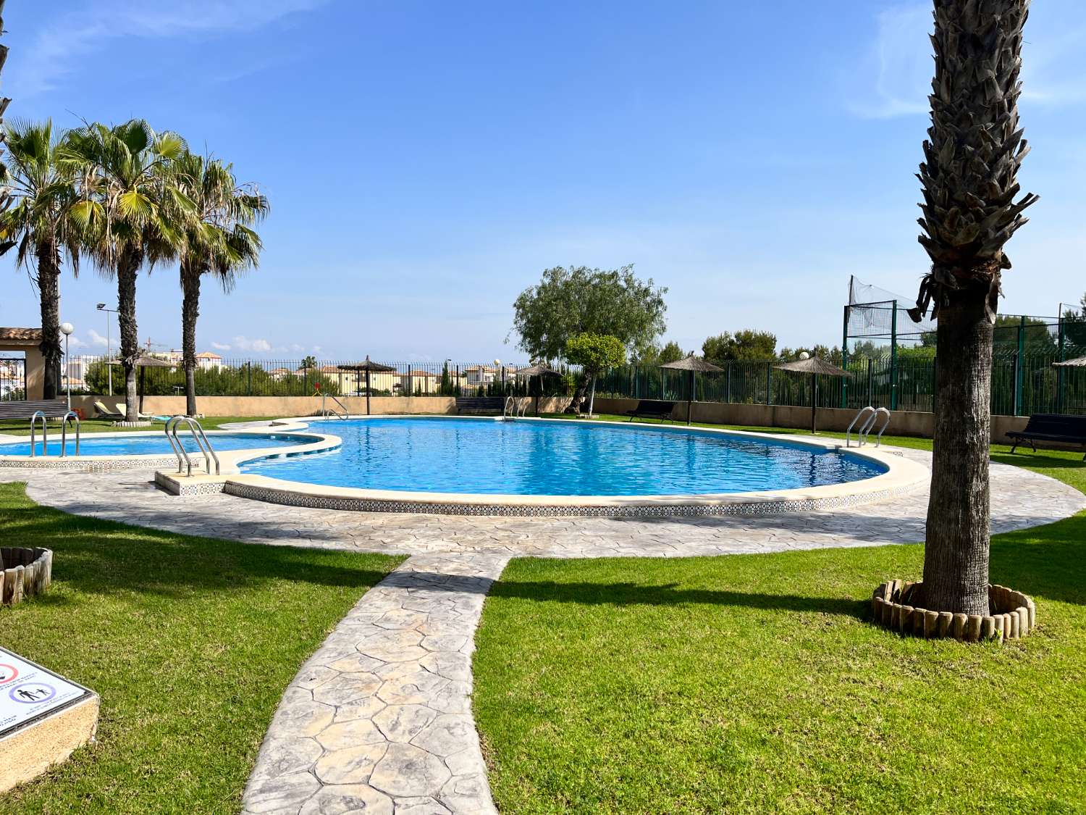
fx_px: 816
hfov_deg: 67.3
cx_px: 543
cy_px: 408
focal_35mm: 26
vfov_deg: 53.1
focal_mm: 5.1
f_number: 1.6
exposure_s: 1/5076
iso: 50
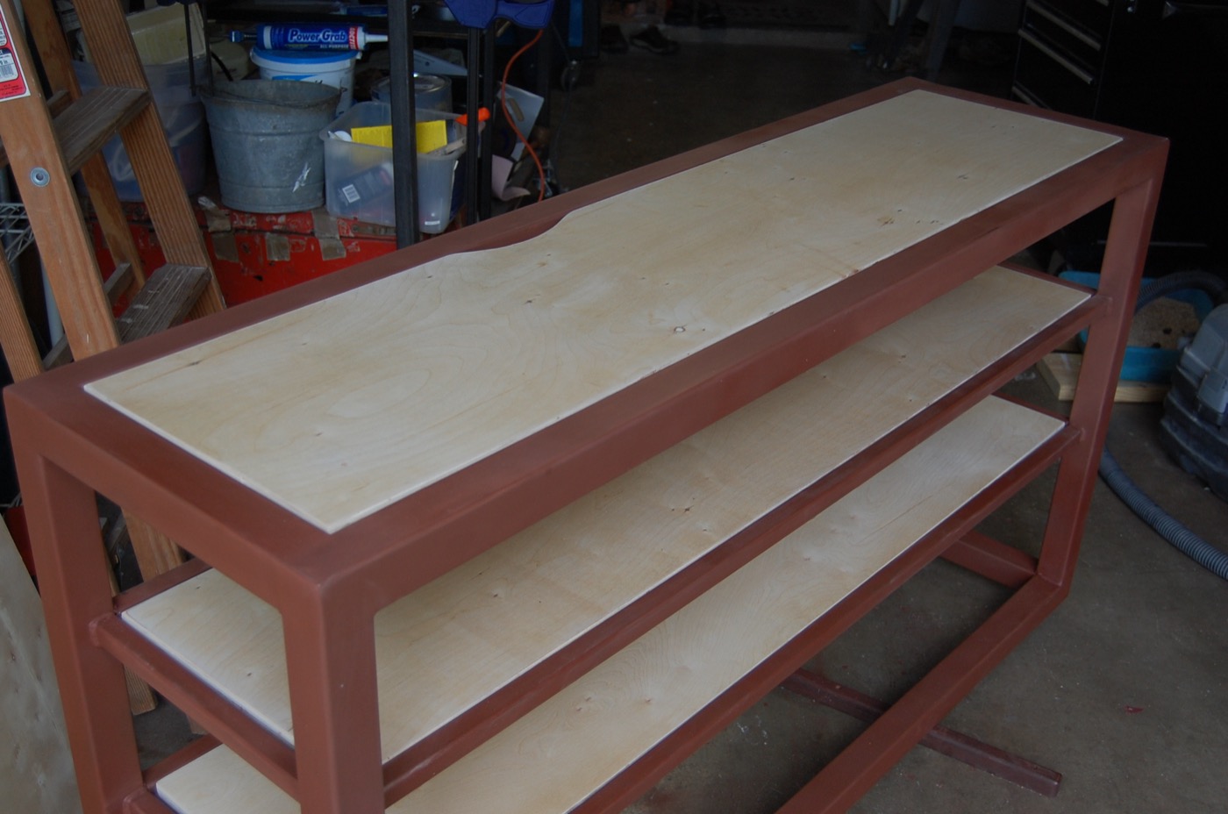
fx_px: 1430
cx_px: 614
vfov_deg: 31.8
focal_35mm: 42
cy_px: 407
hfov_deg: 46.5
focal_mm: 28
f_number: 4.2
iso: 400
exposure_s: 1/60
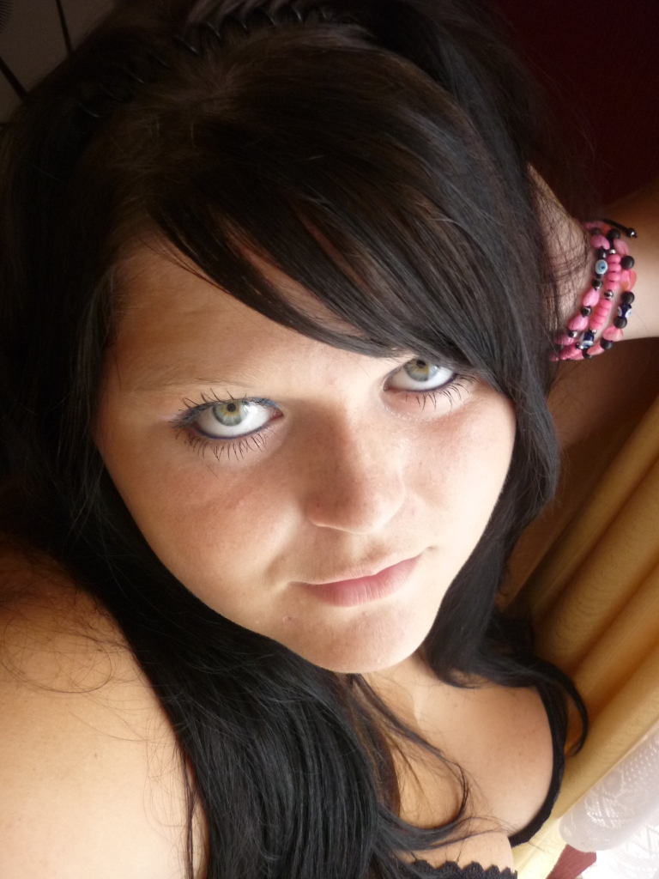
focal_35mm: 33
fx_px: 838
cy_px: 440
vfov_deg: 55.4
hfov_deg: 42.9
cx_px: 330
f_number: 2.8
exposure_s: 1/30
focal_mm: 5.5
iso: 250
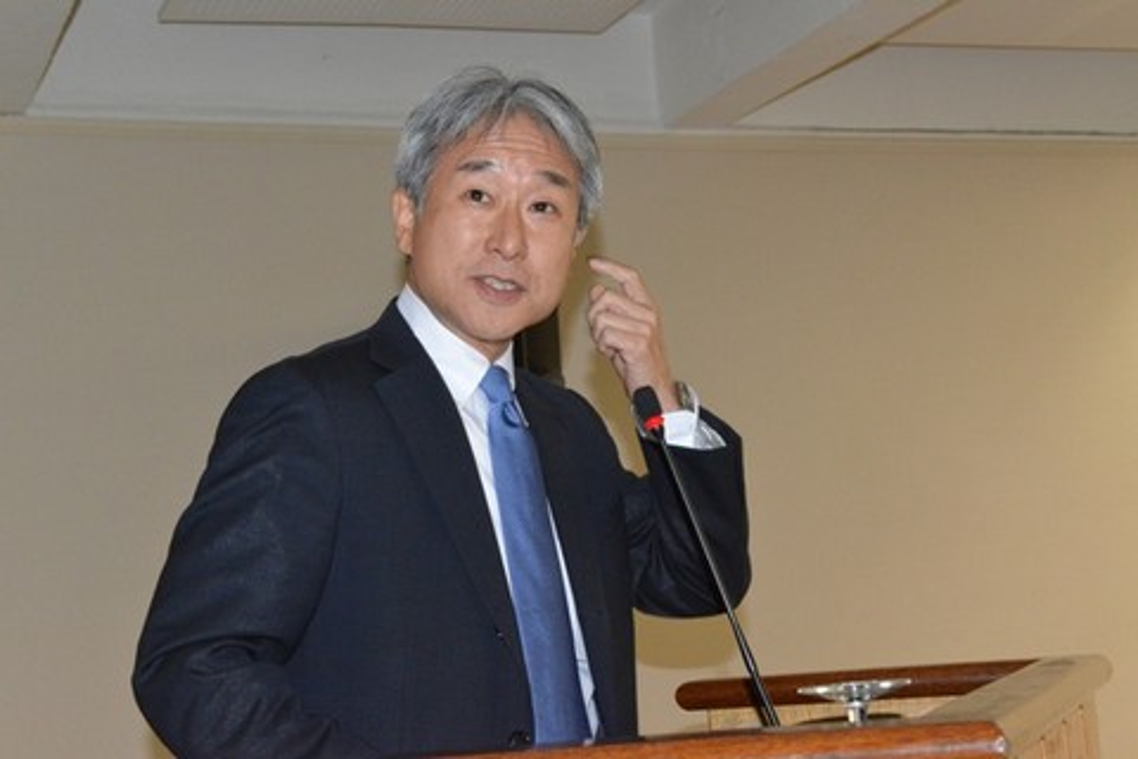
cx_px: 569
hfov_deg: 33.4
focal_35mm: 60
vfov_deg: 22.6
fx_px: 1897
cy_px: 380
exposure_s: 1/60
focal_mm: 60
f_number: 11
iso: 6400
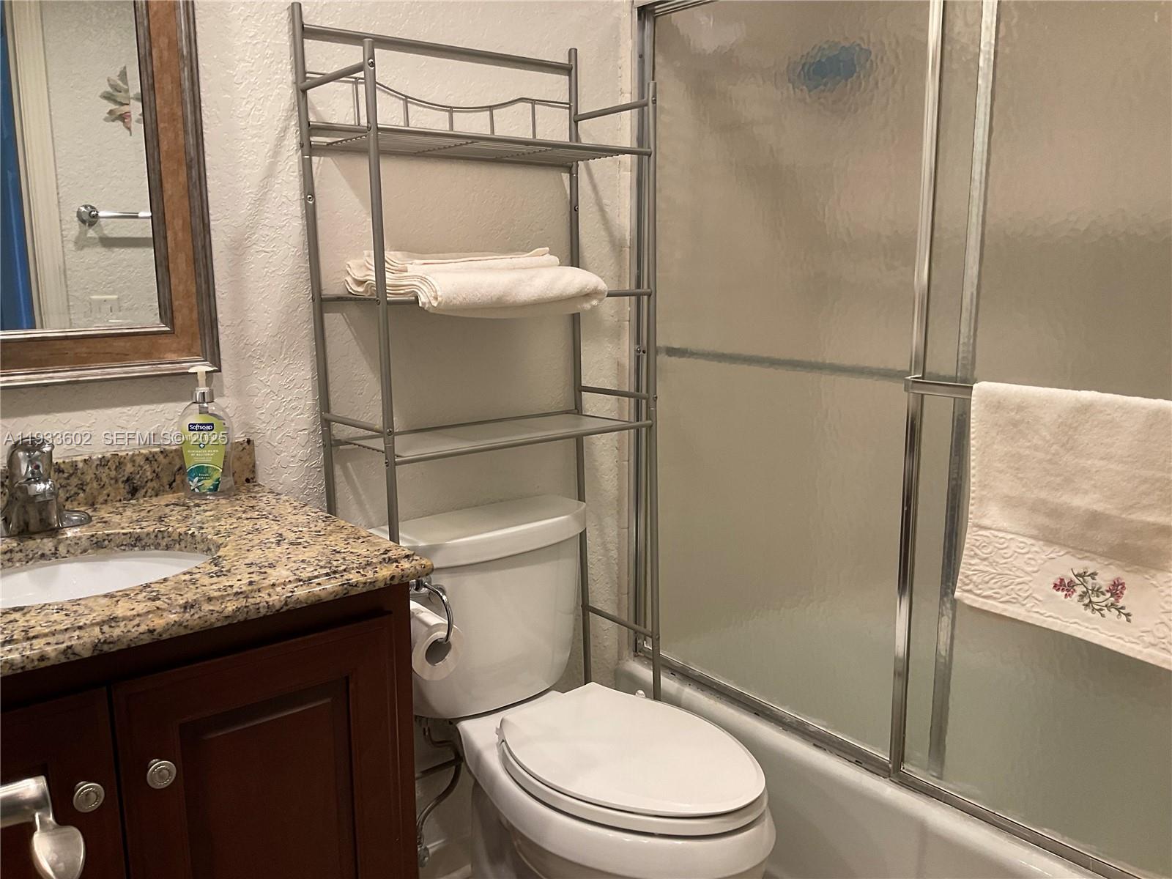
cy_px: 440
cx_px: 586
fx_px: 982
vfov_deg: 48.2
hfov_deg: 61.7
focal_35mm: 29
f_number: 1.8
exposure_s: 1/60
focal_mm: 3
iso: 64
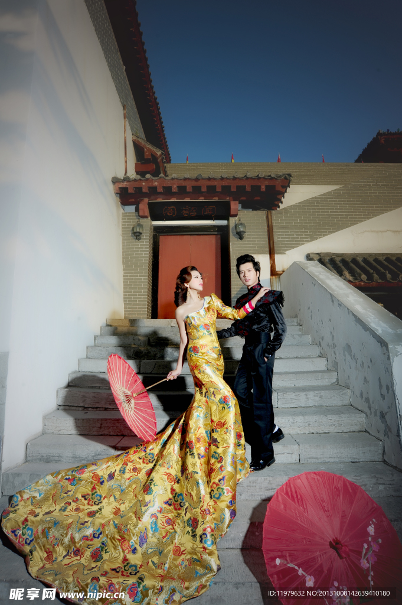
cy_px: 302
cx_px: 201
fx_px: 302
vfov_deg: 90.0
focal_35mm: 18
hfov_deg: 67.3
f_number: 10
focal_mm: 18
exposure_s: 1/250
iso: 200
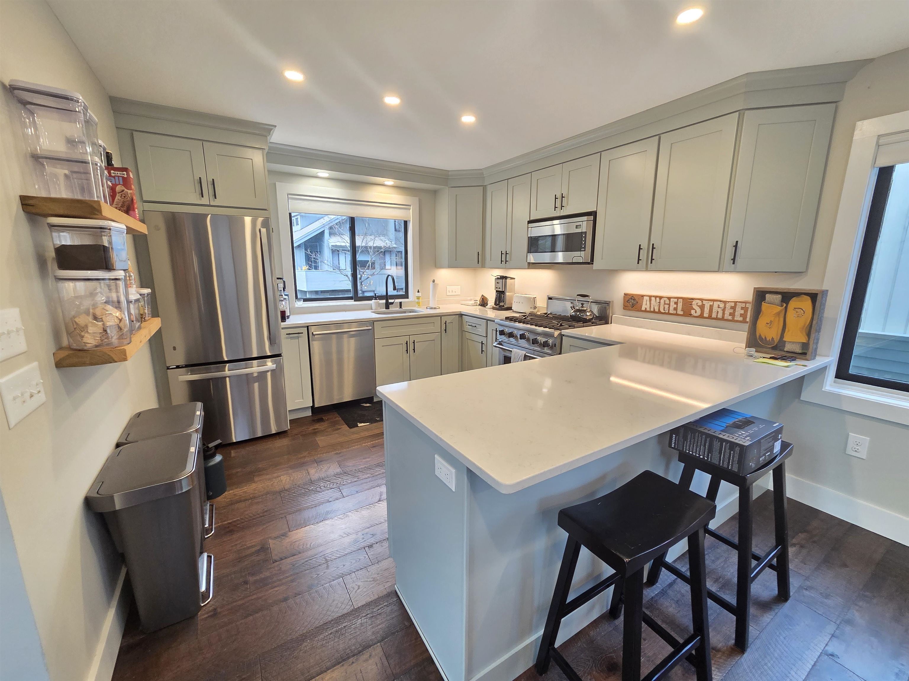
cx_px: 454
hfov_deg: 106.2
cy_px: 340
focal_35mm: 13
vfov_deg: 89.9
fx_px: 341
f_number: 2.2
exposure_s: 1/60
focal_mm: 2.2
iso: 250
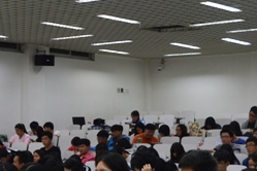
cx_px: 116
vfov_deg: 12.9
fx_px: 757
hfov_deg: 19.3
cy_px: 103
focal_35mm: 106
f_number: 3.8
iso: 200
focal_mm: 22
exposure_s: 1/30
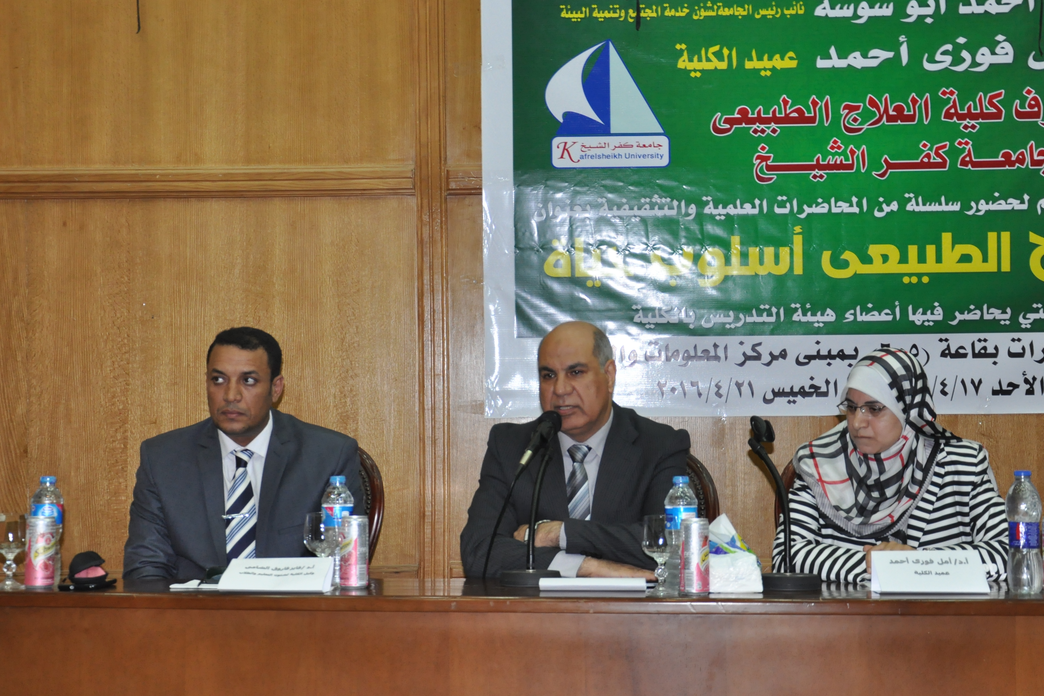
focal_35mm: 65
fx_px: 1874
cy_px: 317
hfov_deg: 31.1
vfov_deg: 21.0
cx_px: 559
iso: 800
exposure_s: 1/60
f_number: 4.5
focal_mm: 35
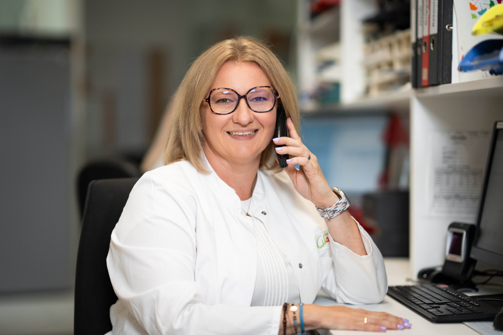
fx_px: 1188
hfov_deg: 23.9
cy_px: 168
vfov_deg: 16.1
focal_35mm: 85
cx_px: 252
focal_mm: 85
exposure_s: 1/400
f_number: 1.4
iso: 160
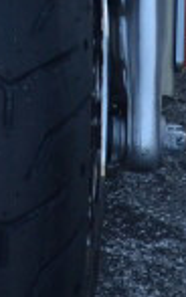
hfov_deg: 4.8
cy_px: -263
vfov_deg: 7.4
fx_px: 2228
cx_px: 22
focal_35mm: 275
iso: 110
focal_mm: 22
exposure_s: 1/125
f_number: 5.6
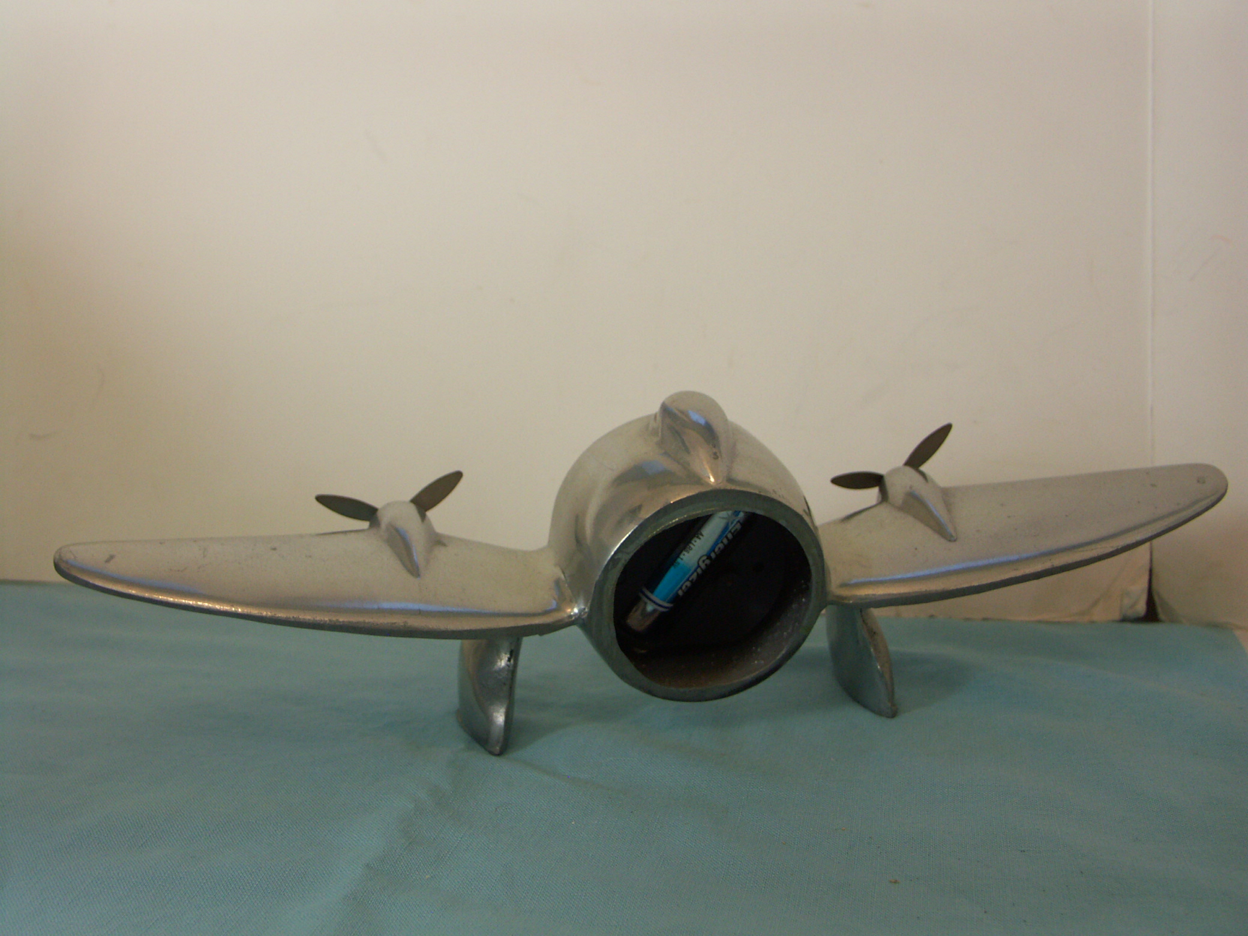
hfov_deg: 46.8
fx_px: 1442
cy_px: 468
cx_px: 624
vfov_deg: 36.0
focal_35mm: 40
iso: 100
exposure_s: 1/30
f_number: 2.8
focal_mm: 10.26
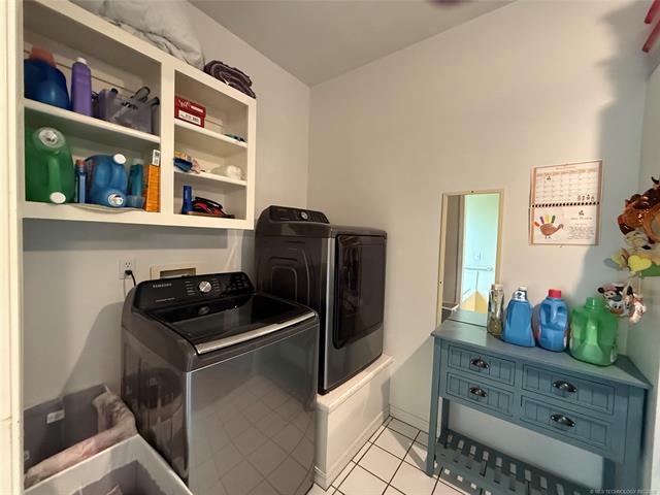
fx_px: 267
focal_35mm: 14
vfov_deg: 85.7
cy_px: 248
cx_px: 330
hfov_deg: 102.1
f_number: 2.2
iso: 800
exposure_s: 1/60
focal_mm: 2.22
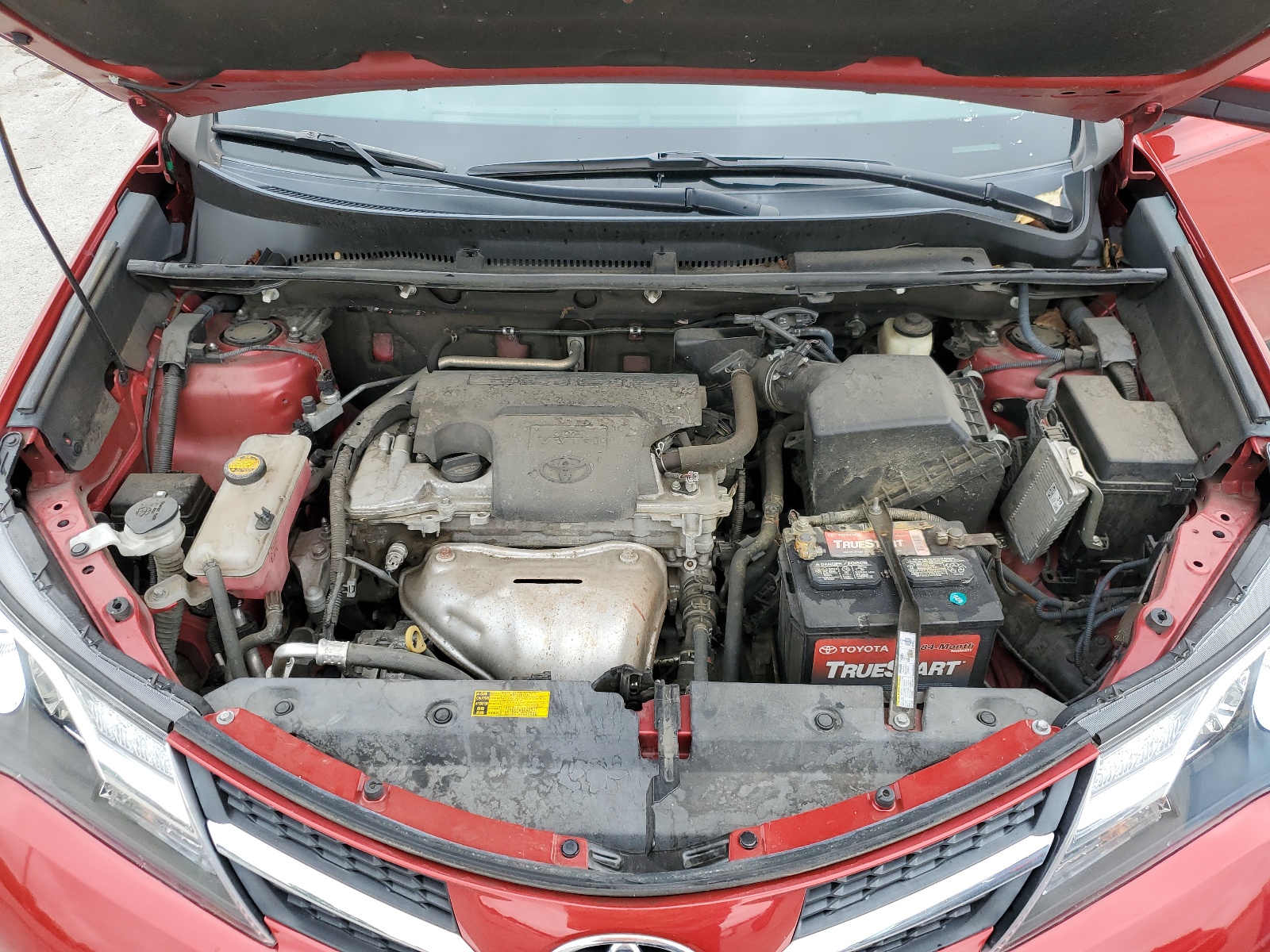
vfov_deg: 53.1
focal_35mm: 26
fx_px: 954
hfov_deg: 67.3
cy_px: 476
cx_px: 635
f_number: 1.5
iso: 50
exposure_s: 1/256
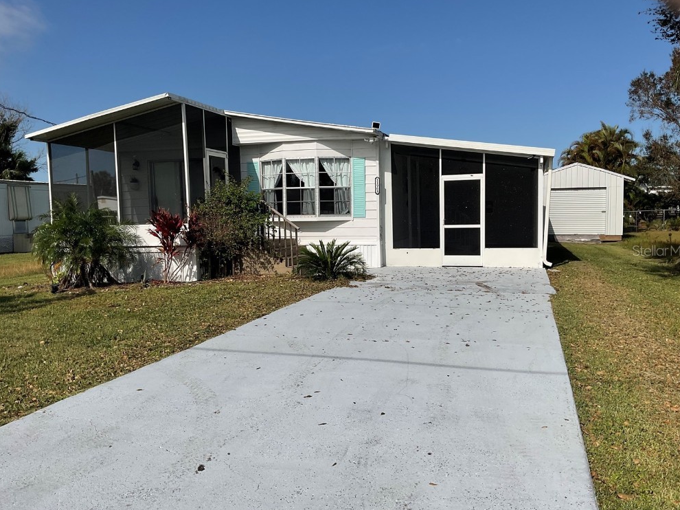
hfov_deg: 60.0
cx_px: 345
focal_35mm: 30
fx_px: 589
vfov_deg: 46.8
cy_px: 250
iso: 16
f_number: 1.8
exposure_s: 1/4405
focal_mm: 3
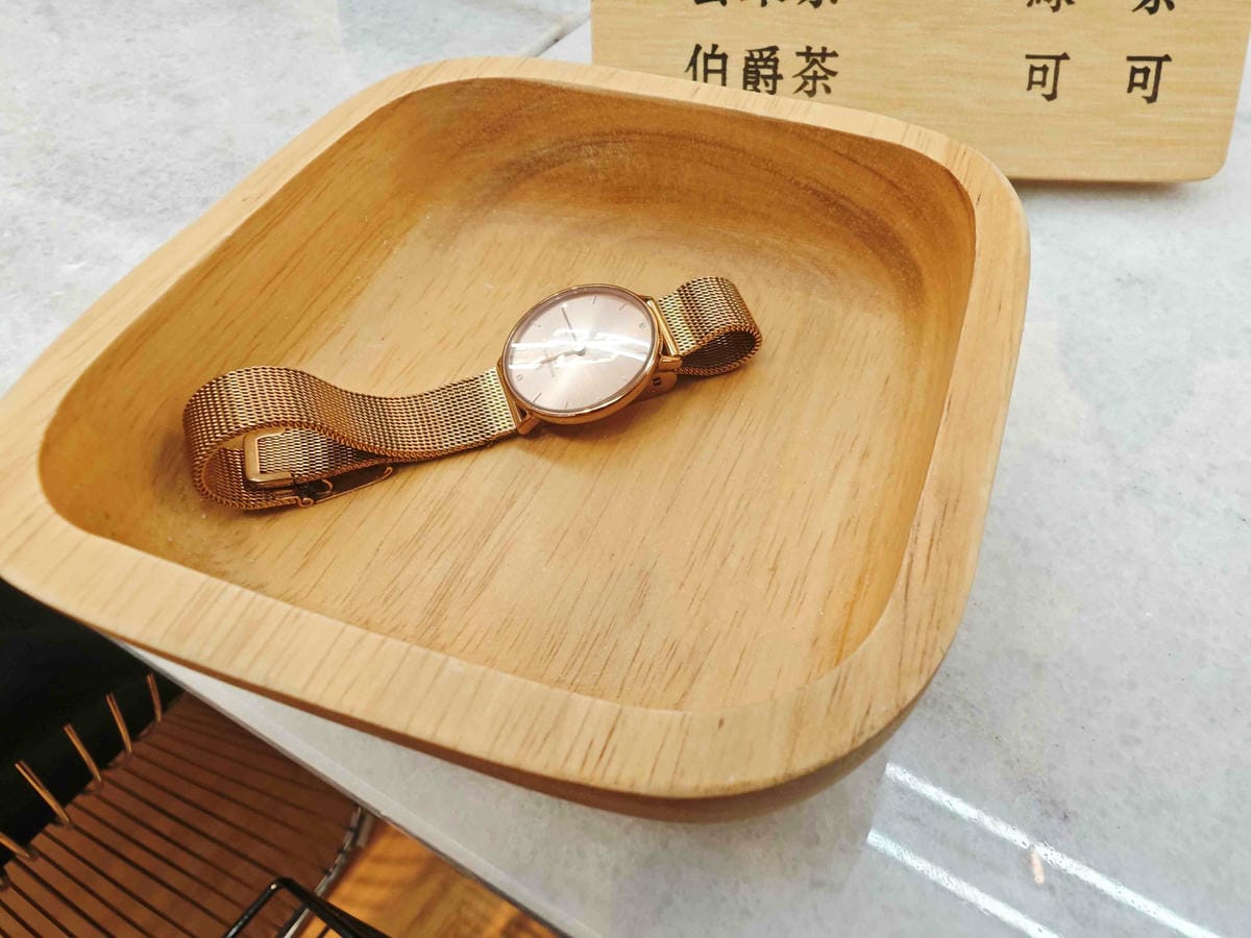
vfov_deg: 58.9
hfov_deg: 73.9
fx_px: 831
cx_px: 626
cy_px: 469
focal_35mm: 23
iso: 100
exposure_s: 1/120
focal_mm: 2.03
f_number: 1.8
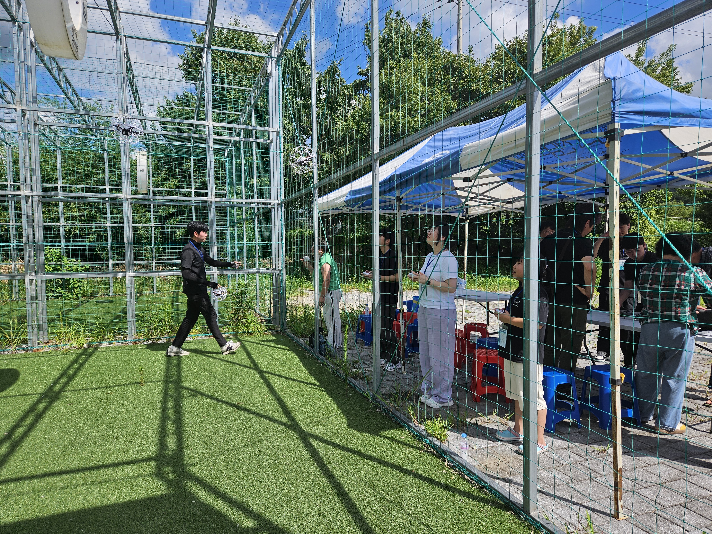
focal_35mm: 23
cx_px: 356
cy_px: 267
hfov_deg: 73.9
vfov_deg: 58.9
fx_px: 473
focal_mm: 5.4
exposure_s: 1/2043
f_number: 1.8
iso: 25
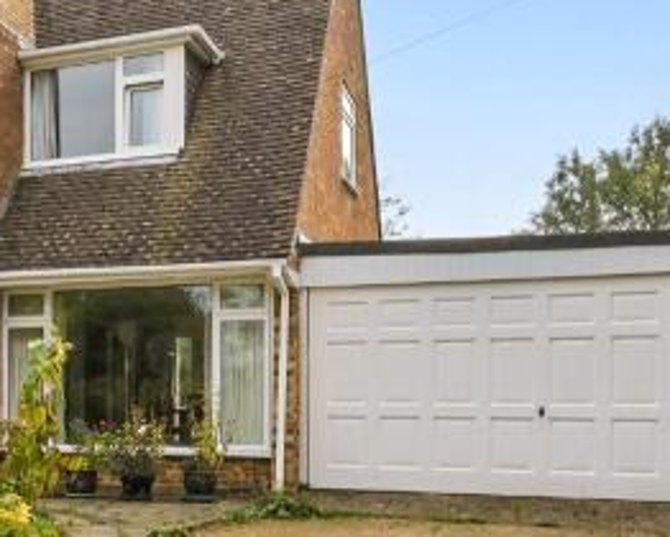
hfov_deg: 29.2
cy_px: 391
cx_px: -102
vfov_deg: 26.5
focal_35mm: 57
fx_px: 1128
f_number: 18
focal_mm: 15.5
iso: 250
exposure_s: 1/125
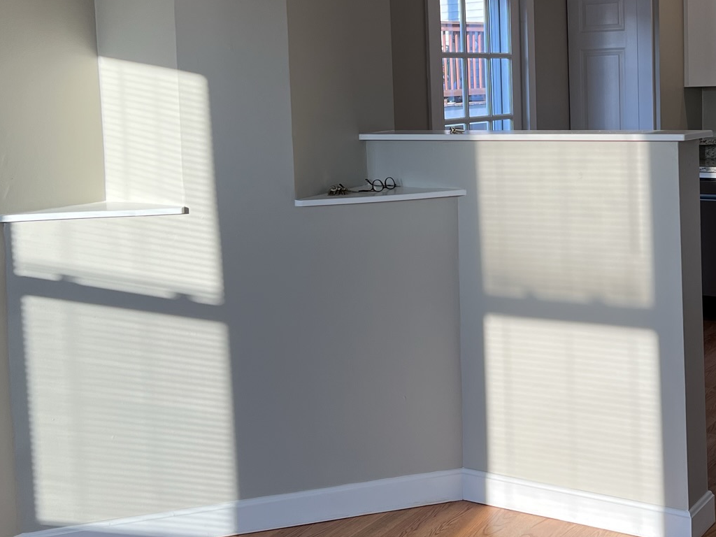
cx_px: 515
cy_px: 158
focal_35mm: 52
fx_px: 1076
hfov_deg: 36.2
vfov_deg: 27.8
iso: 50
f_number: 1.5
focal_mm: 5.7
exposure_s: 1/387
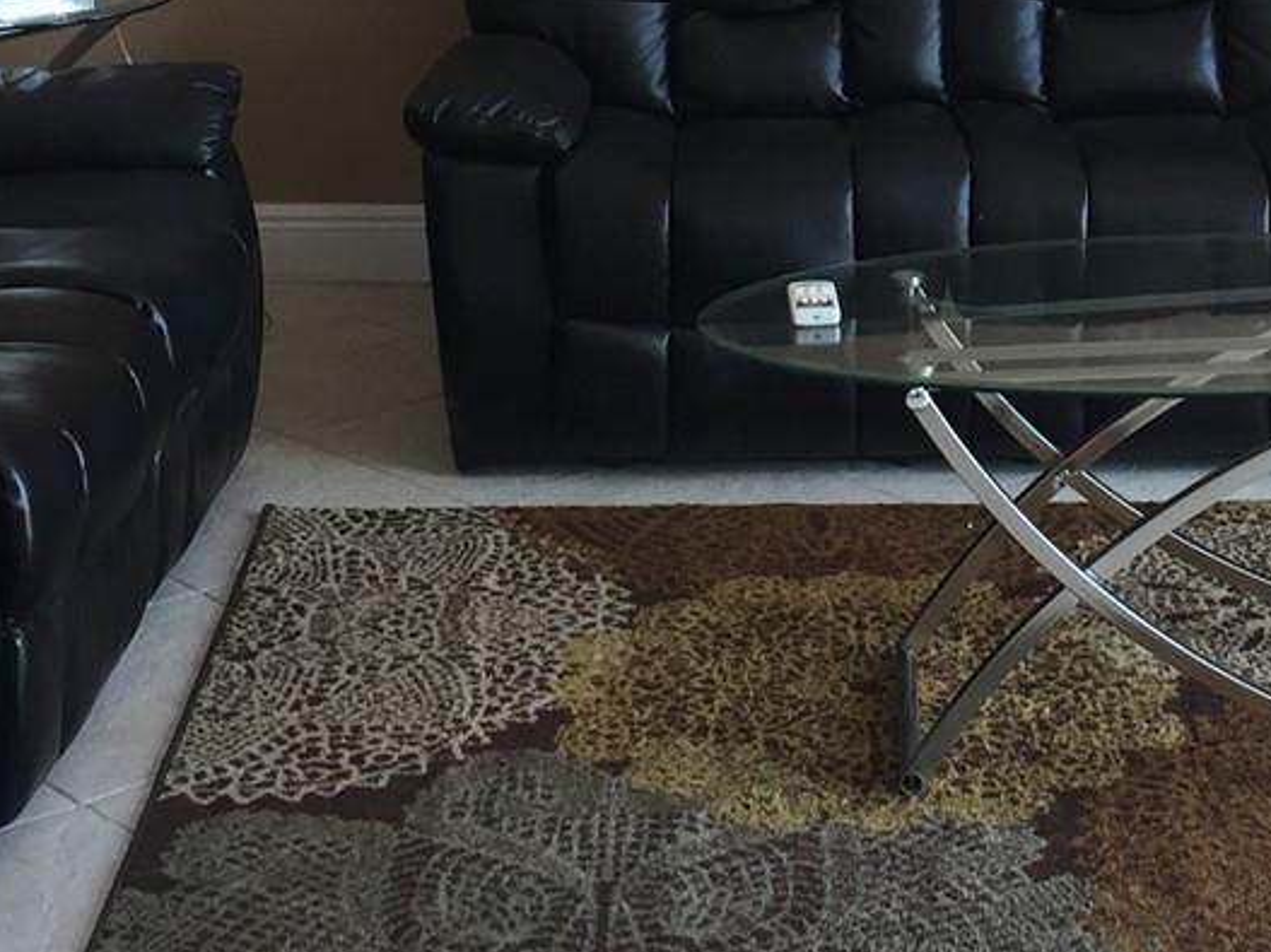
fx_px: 3230
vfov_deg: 16.2
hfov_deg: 22.0
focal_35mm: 88
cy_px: -147
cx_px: 979
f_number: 2.2
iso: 40
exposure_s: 1/60
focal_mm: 4.15
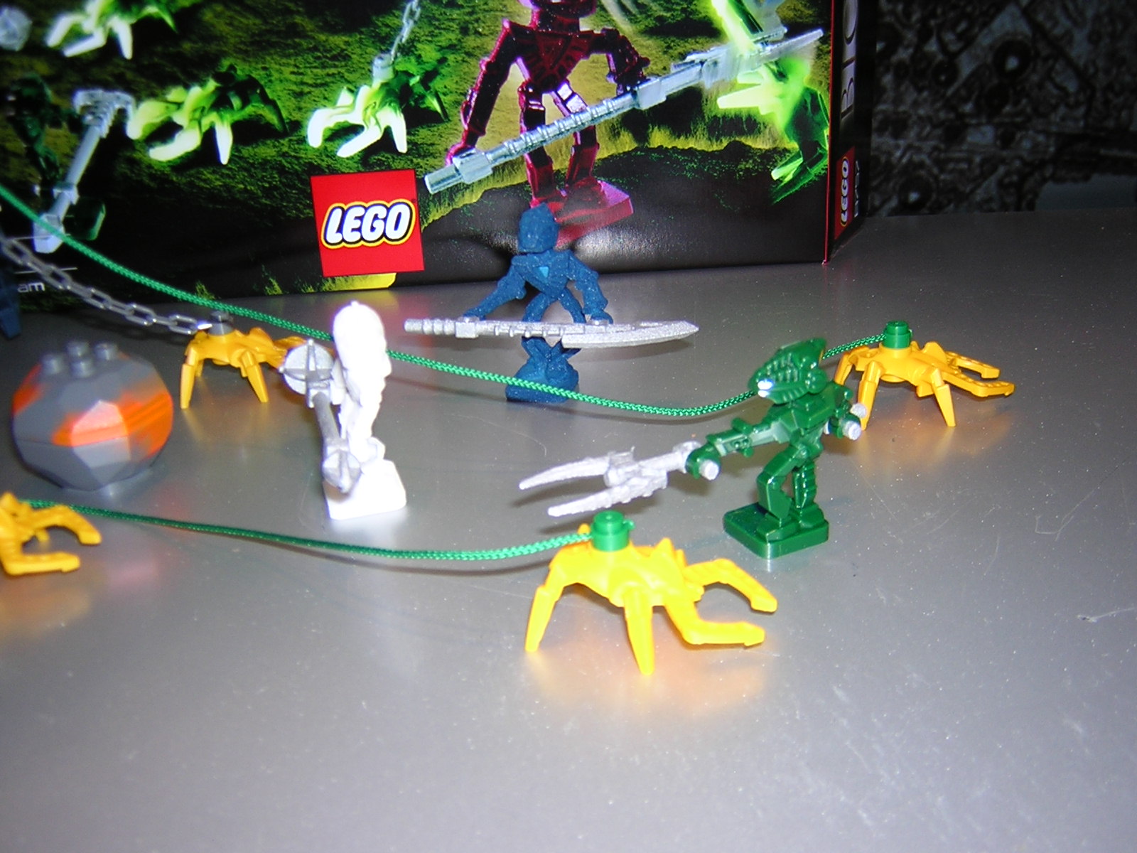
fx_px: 1182
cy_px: 426
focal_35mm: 36
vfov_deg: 39.7
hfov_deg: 51.4
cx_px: 568
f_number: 2.6
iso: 100
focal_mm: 4.7
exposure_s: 1/60.1
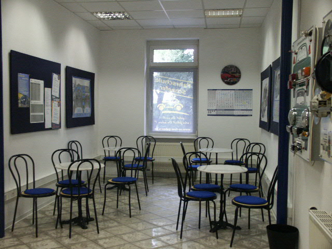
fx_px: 374
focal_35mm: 39
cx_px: 166
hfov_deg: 47.9
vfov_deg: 36.8
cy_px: 124
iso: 200
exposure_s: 1/10
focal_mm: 10.02
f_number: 2.8
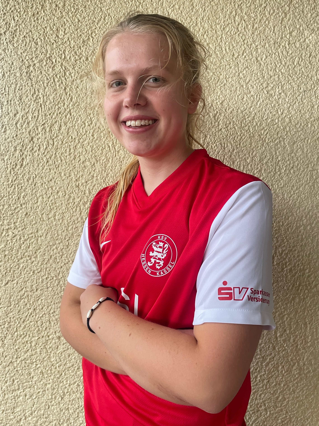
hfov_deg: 53.1
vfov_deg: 67.3
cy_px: 213
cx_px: 160
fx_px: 319
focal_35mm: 26
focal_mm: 4.2
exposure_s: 1/85
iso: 125
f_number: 1.6
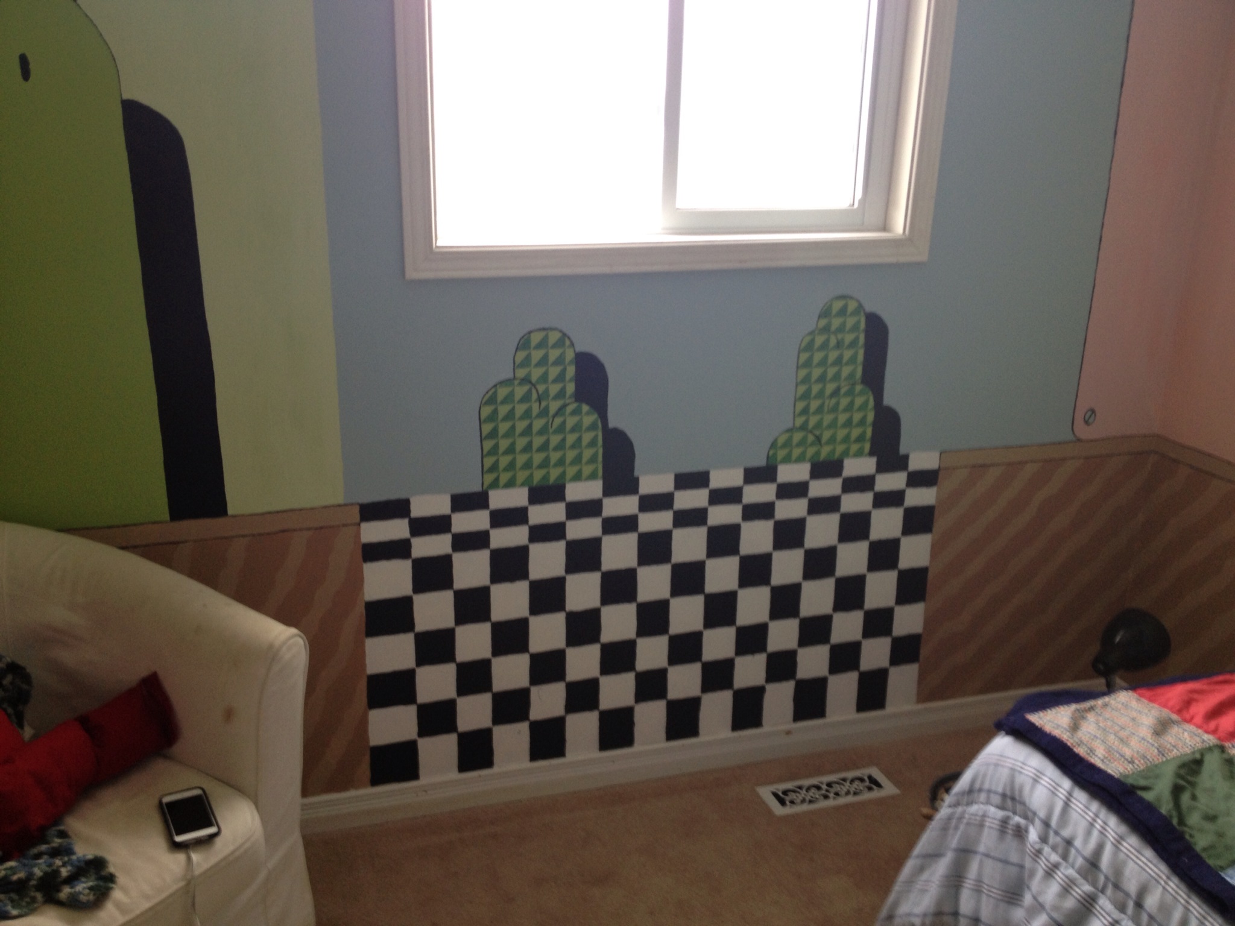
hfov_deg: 52.6
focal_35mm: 35
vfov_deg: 40.7
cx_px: 618
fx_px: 1249
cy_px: 463
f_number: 2.4
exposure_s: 1/20
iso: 64
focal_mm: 4.28
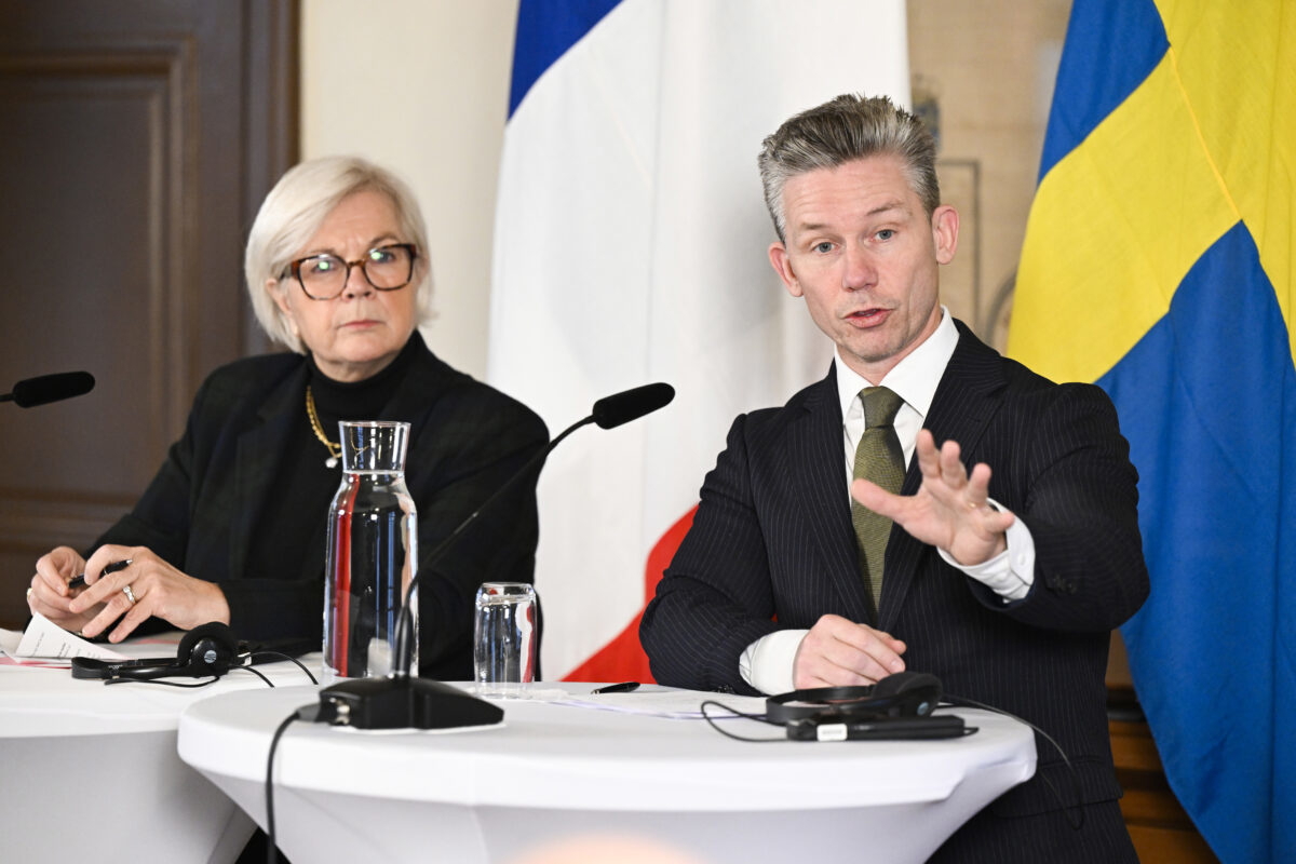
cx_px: 648
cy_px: 432
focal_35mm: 140
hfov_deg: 14.7
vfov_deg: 9.8
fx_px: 5040
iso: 4000
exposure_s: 1/250
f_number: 3.5
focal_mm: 140
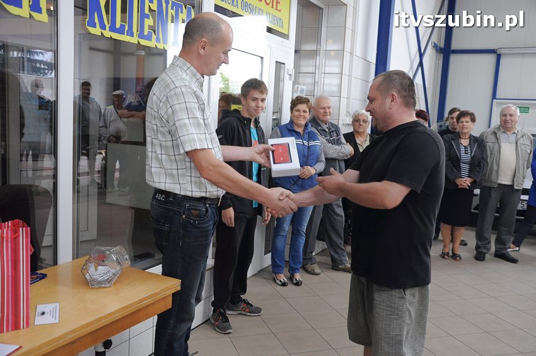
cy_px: 178
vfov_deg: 39.9
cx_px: 268
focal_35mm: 33
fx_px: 491
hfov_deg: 57.3
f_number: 5
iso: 800
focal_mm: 22
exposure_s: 1/80
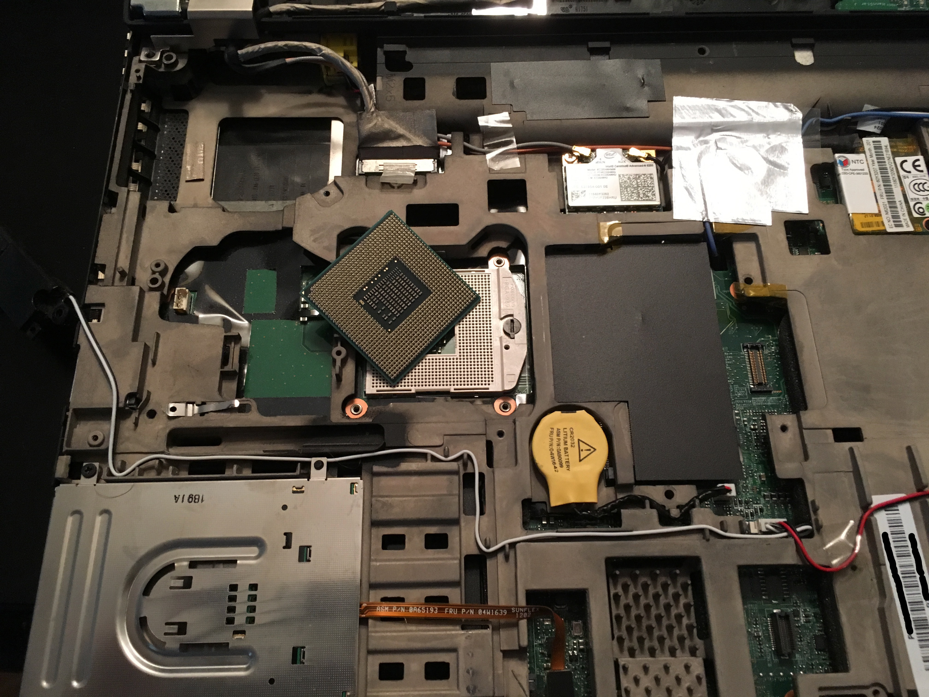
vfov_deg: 48.2
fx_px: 778
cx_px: 464
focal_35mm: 29
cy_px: 348
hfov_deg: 61.7
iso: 200
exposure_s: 1/20
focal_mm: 4.15
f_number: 2.2
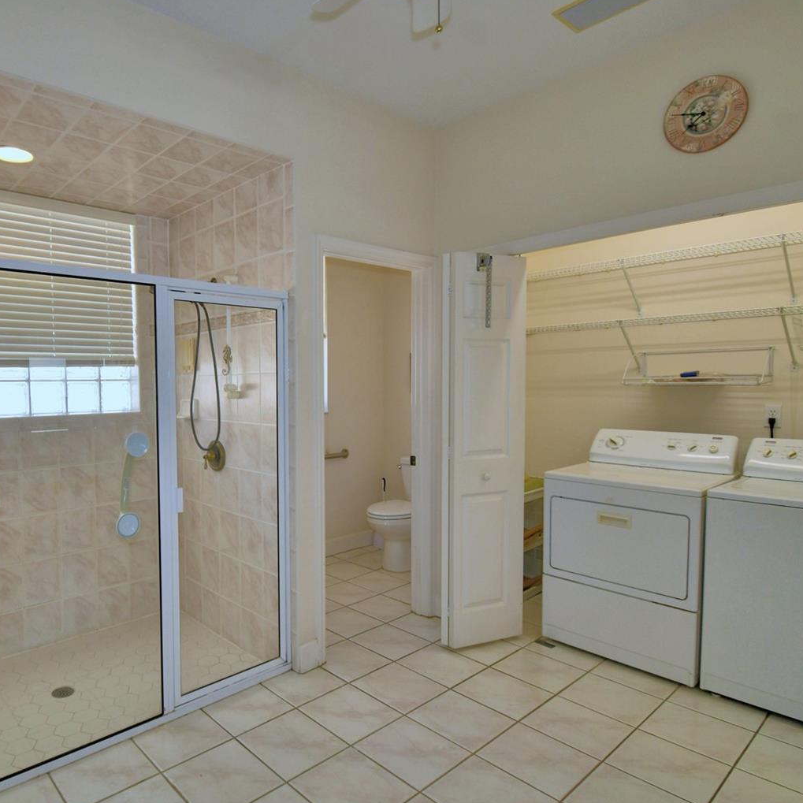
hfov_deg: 72.7
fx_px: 525
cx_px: 270
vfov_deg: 74.8
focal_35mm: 20
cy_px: 411
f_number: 4.5
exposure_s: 1/125
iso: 100
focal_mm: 10
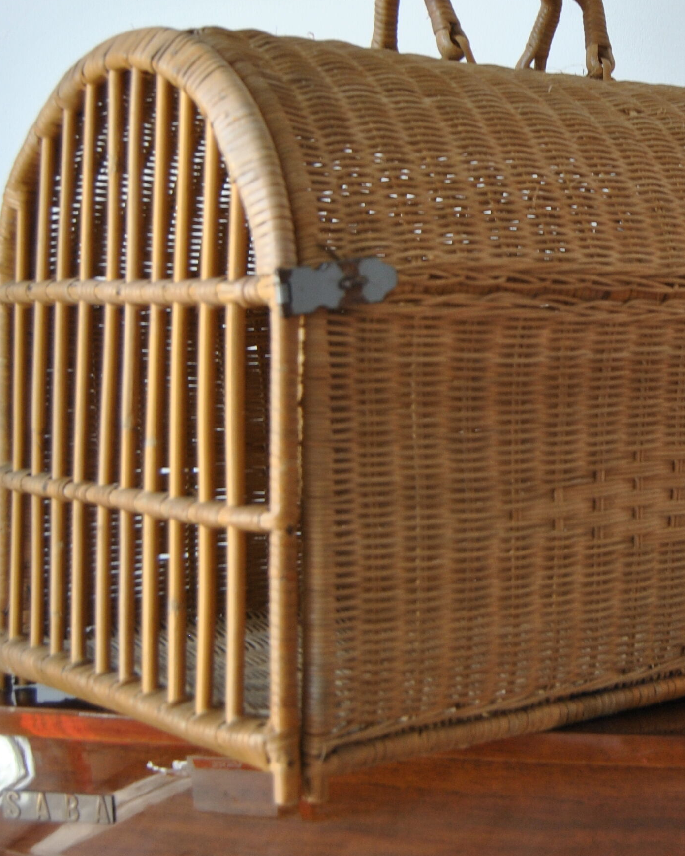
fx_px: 1749
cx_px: 585
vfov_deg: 27.4
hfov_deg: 21.8
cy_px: 312
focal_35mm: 69
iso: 200
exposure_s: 1/60
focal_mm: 22
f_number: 3.8
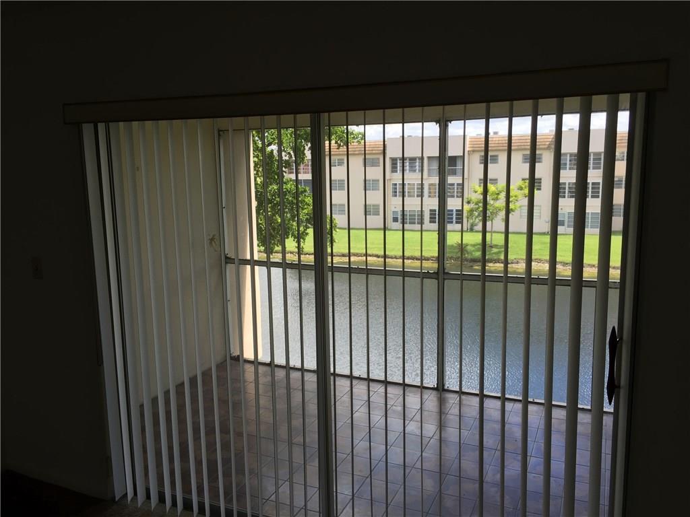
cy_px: 258
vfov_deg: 48.2
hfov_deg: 61.7
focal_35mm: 29
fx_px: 578
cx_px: 345
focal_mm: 4.15
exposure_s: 1/183
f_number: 2.2
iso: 32
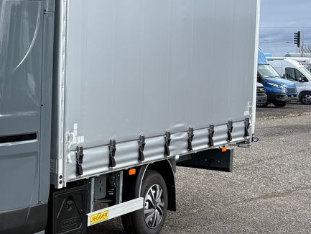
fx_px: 647
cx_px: -97
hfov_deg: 23.7
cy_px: 109
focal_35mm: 72
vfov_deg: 20.4
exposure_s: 1/1117
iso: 50
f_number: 1.6
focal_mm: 5.96
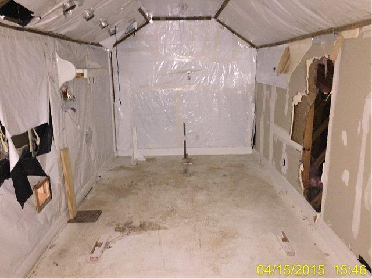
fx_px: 312
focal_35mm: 29
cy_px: 140
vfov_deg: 48.2
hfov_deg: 61.7
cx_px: 186
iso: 500
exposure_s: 1/17
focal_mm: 4.15
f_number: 2.2
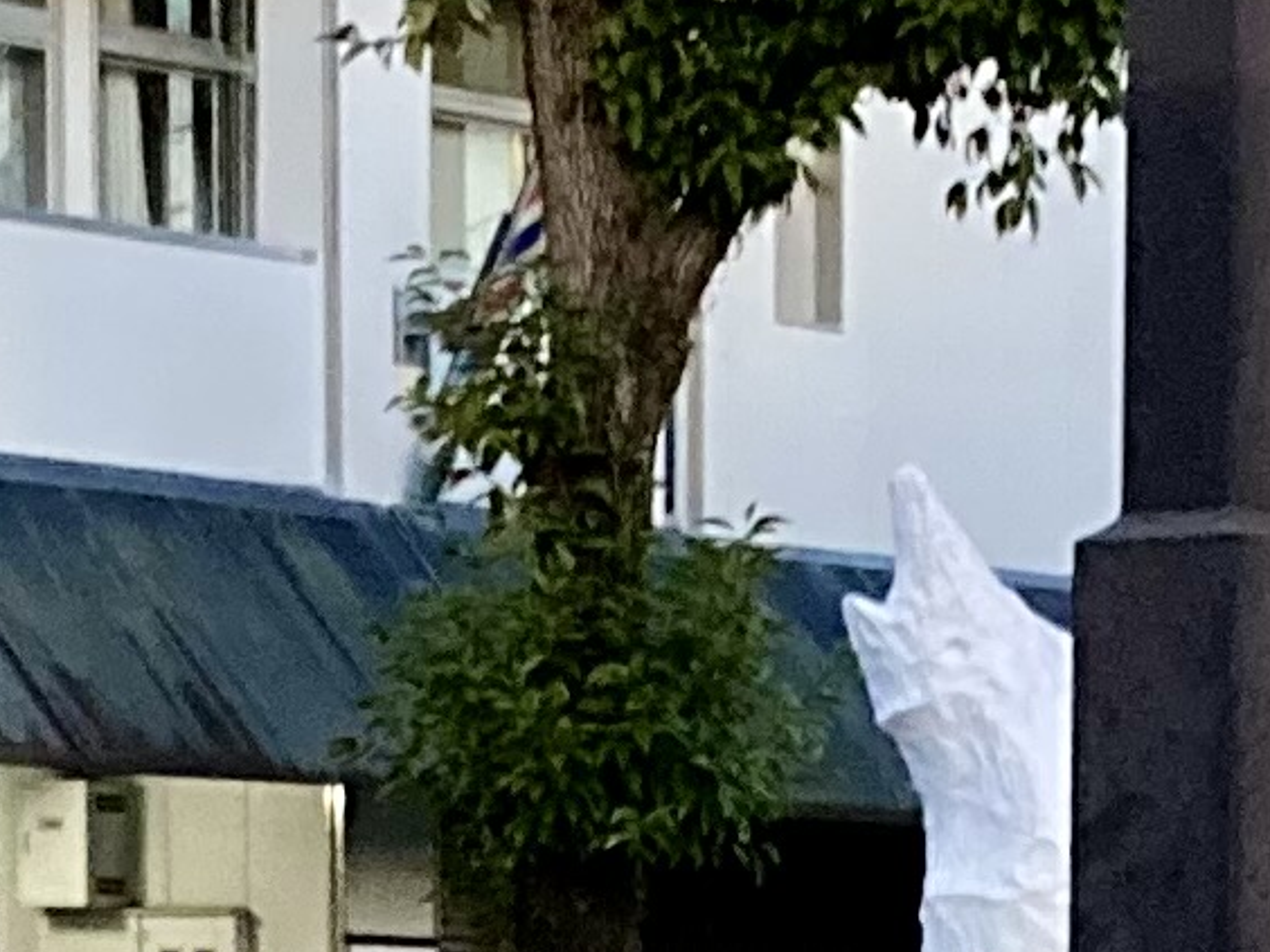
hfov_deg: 9.9
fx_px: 7338
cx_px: 1110
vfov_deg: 7.0
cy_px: 2257
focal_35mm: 200
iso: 640
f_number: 1.8
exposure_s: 1/30
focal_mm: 3.99
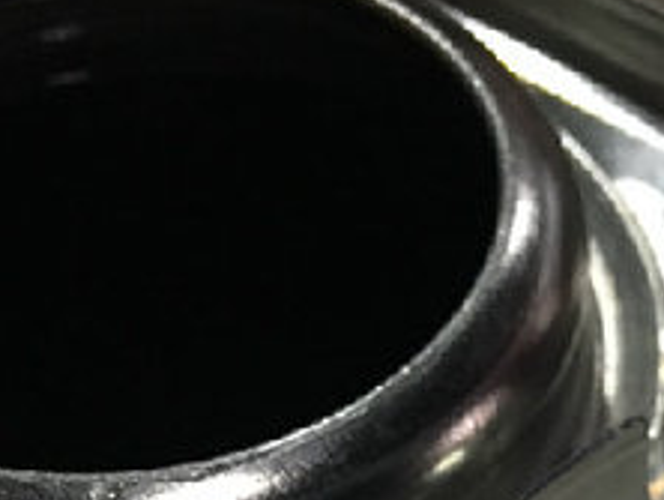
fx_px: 1882
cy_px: 780
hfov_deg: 19.8
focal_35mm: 98
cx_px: 544
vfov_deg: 14.0
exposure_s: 1/33
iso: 250
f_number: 2.2
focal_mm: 4.15
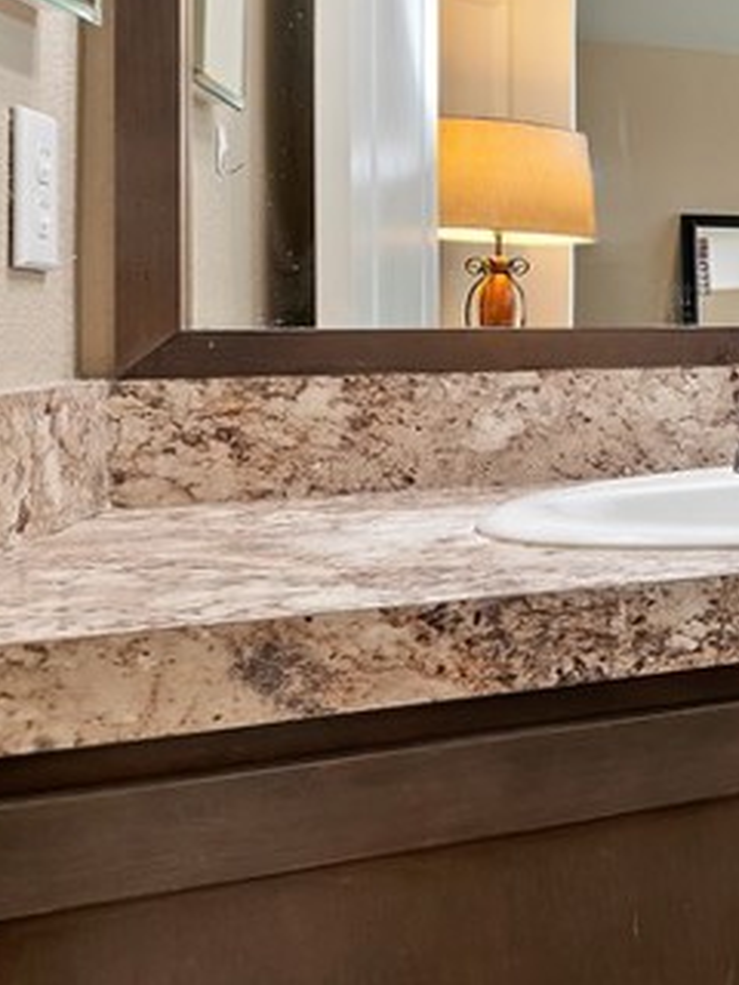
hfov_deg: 19.6
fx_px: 1224
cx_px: 1456
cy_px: 368
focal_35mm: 43
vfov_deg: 43.5
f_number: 10
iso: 500
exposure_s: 1/4
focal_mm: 14
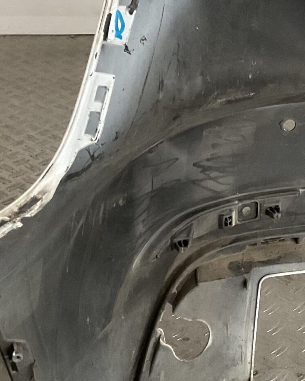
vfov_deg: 24.4
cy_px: 232
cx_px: 357
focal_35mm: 78
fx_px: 880
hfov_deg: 18.7
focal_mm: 3
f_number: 1.8
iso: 200
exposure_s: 1/50
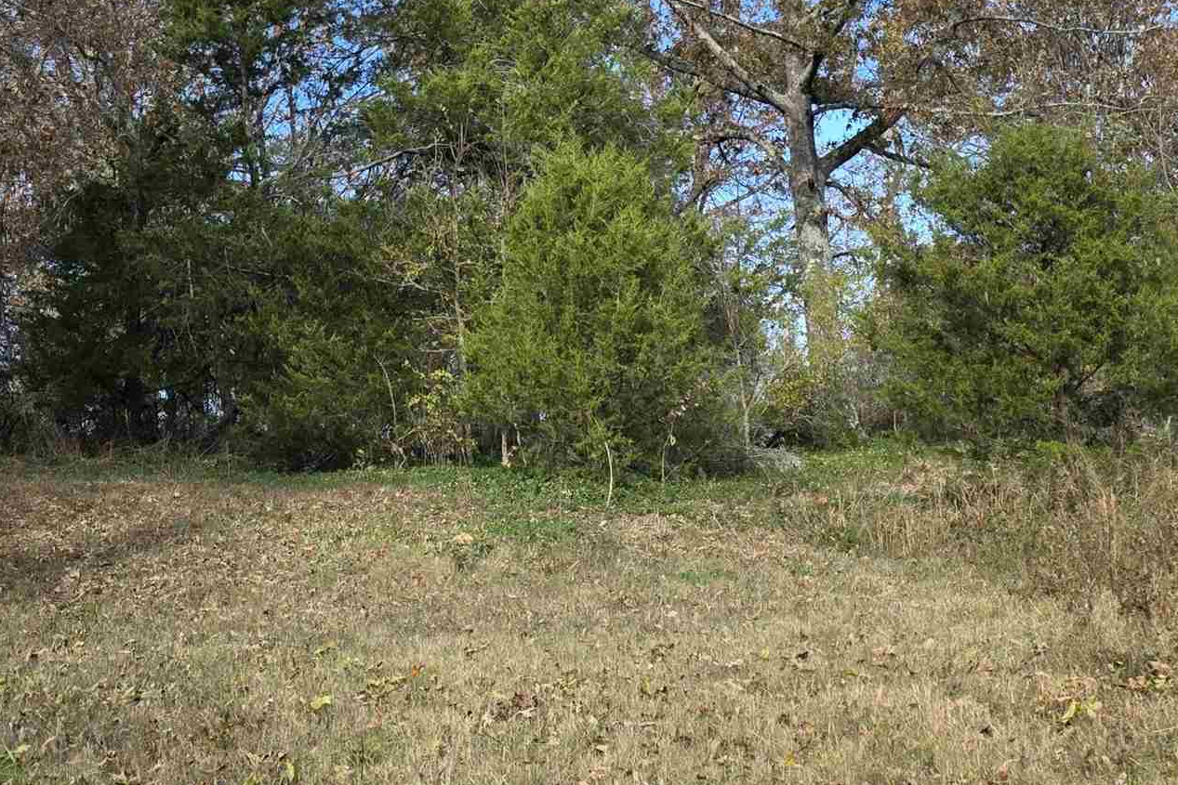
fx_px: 1898
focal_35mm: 58
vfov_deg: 23.4
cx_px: 397
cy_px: 320
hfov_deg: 34.2
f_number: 1.7
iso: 80
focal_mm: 6.3
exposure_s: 1/1668
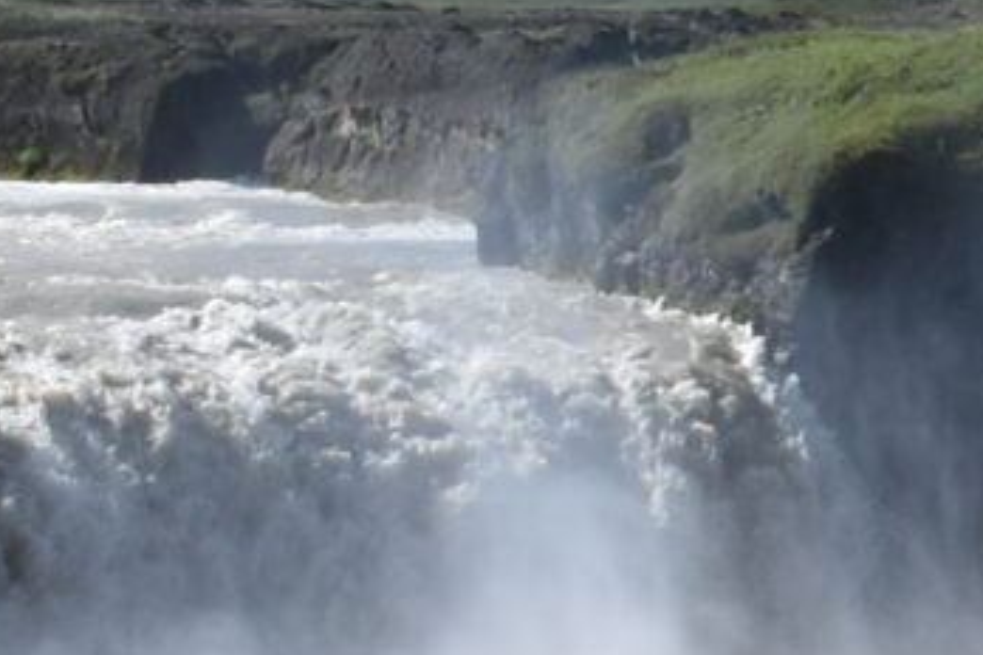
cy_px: 480
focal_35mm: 331
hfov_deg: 6.0
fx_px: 9037
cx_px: 2223
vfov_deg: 4.2
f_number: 10
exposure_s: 1/400
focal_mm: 30
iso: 200
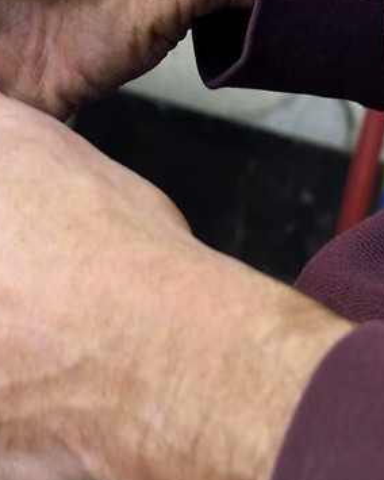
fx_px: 3608
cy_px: -525
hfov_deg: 6.0
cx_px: -300
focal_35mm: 254
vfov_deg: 7.3
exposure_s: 1/15
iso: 400
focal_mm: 40
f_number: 6.3
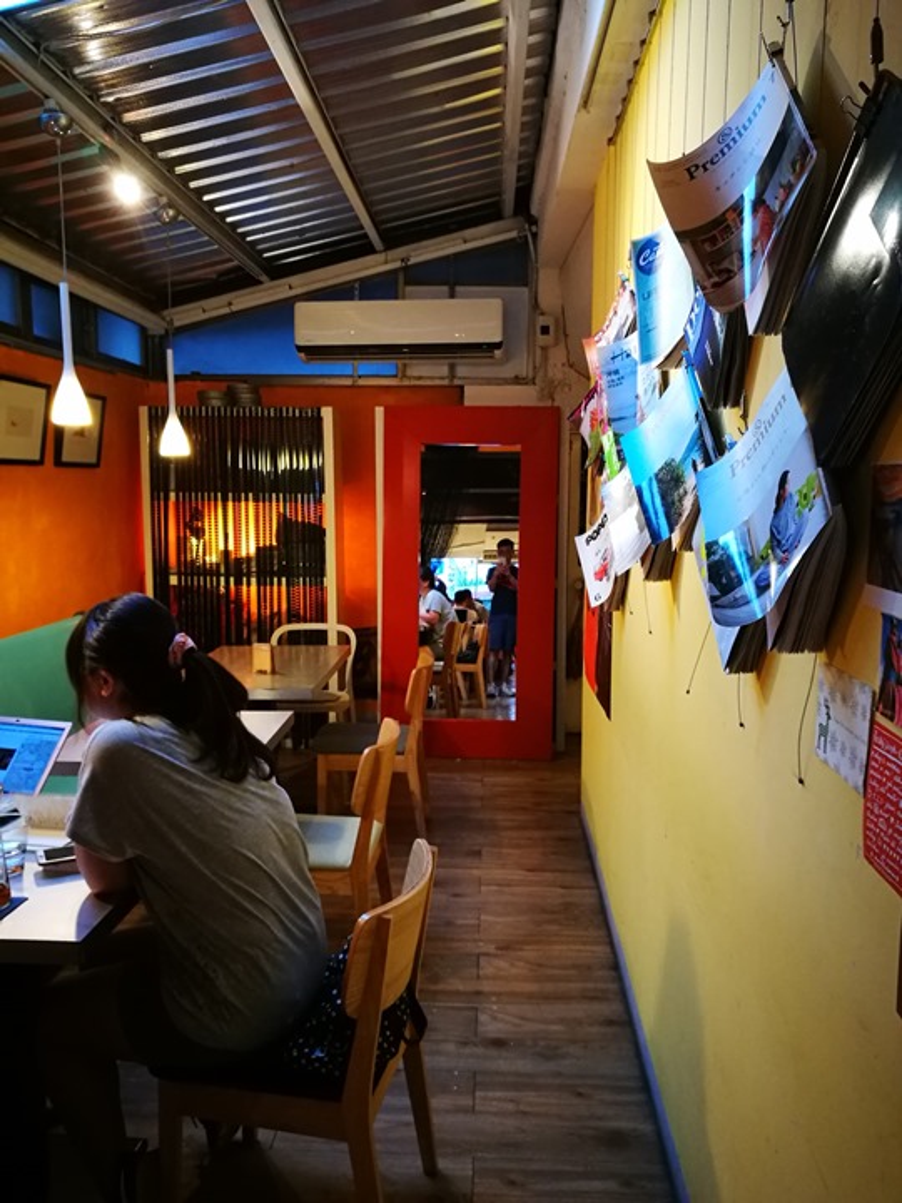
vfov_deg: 65.3
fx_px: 938
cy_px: 602
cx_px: 451
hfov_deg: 51.4
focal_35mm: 27
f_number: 2.2
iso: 500
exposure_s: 1/24
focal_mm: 4.5
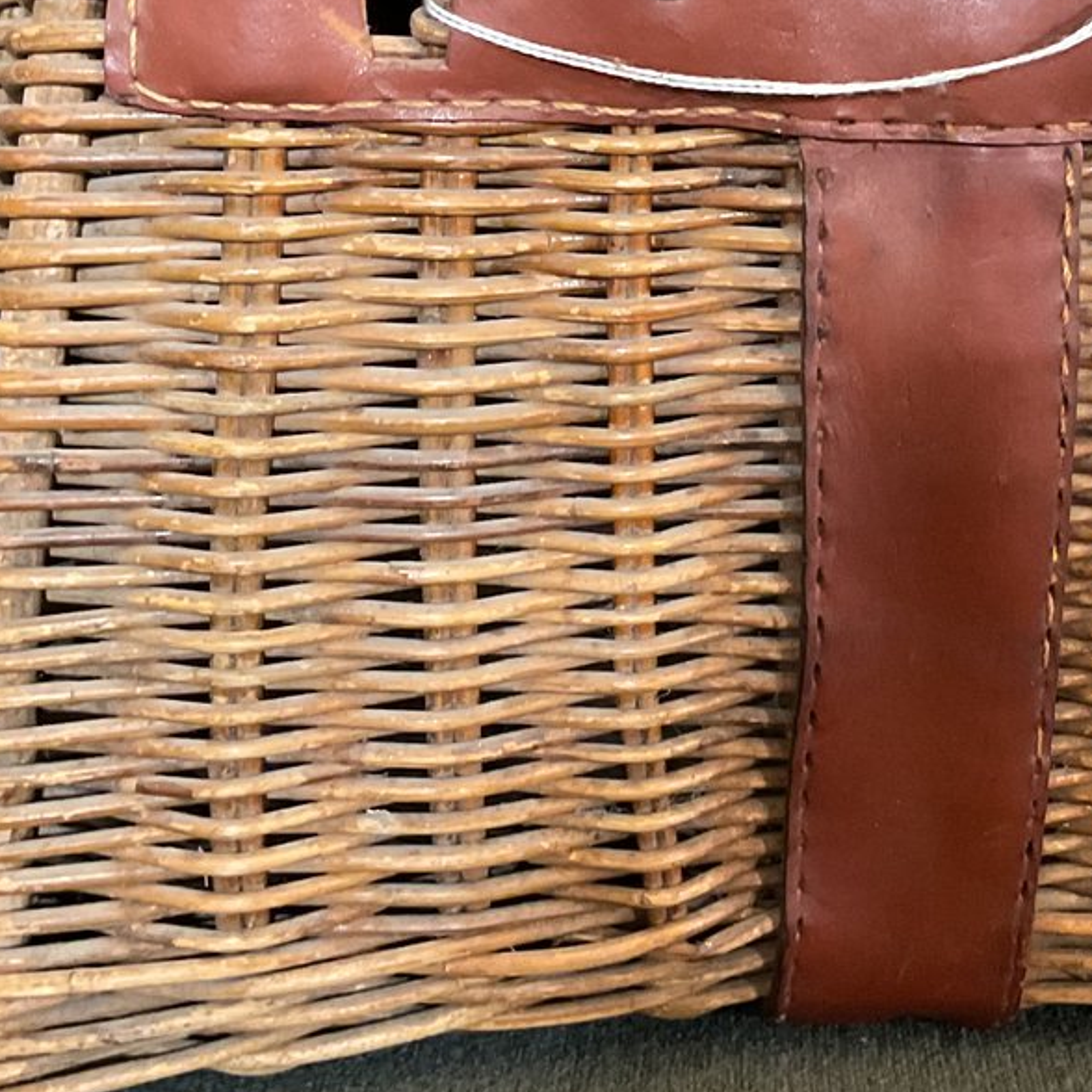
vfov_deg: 25.7
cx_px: 890
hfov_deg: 25.6
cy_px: 252
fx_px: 2356
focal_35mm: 66
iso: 320
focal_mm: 3
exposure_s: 1/30
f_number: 1.8
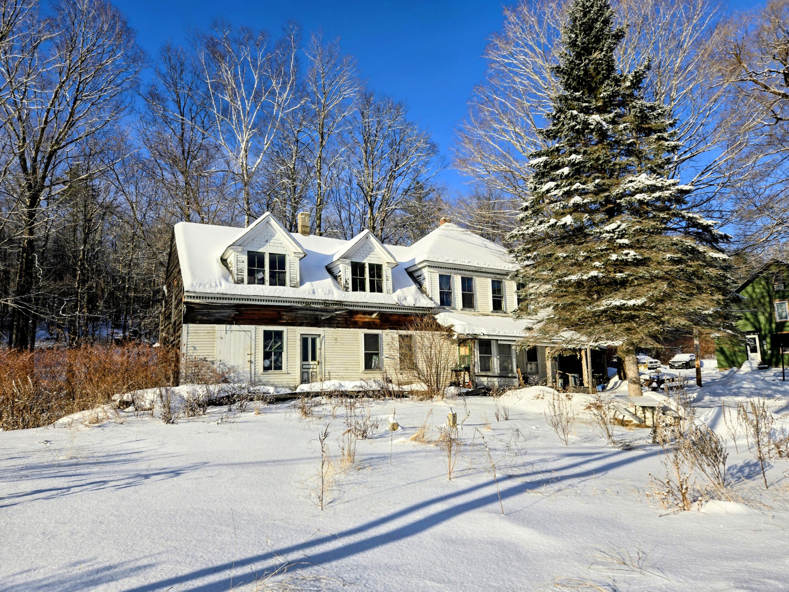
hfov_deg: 73.9
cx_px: 394
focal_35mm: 23
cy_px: 296
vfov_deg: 58.9
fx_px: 524
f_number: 1.8
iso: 25
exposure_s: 1/1899
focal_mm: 5.4
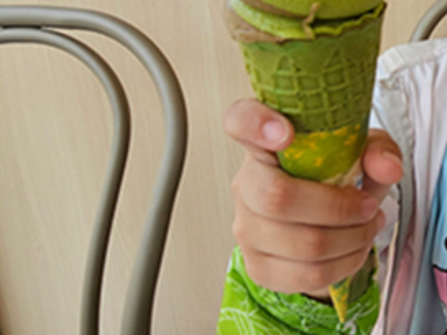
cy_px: 59
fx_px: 633
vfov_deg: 28.9
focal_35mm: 49
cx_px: 503
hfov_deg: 33.4
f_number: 2.2
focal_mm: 2.2
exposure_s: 1/264
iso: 50
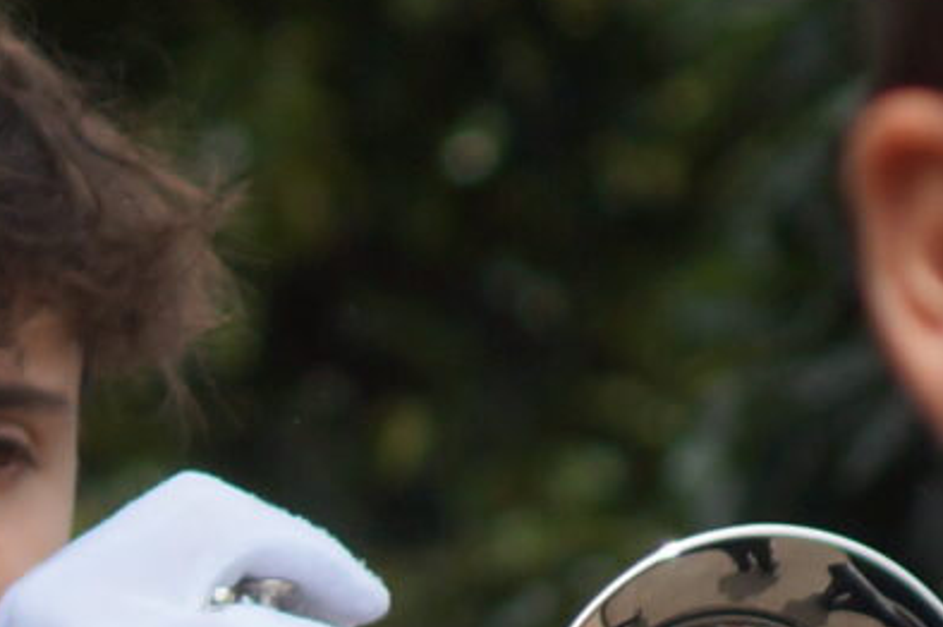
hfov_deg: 1.8
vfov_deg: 1.2
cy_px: 621
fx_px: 30595
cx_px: -2044
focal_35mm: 1169
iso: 100
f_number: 5.6
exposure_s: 1/400
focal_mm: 120
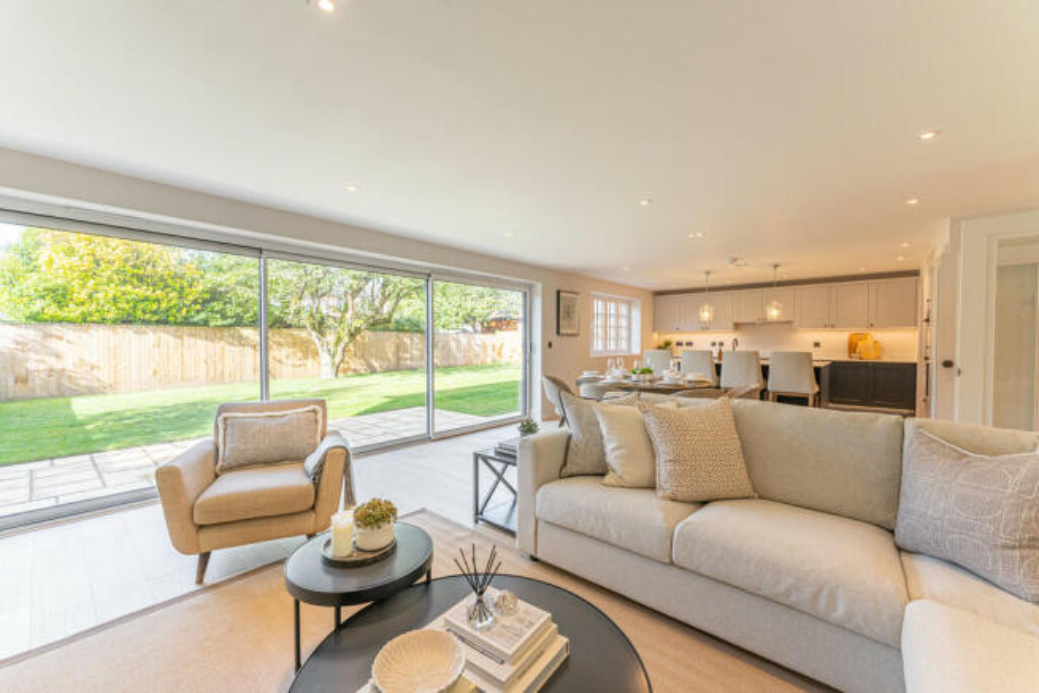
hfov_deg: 104.2
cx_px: 520
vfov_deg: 81.2
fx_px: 404
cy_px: 346
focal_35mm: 14
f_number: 5.6
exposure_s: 1/160
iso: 200
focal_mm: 14
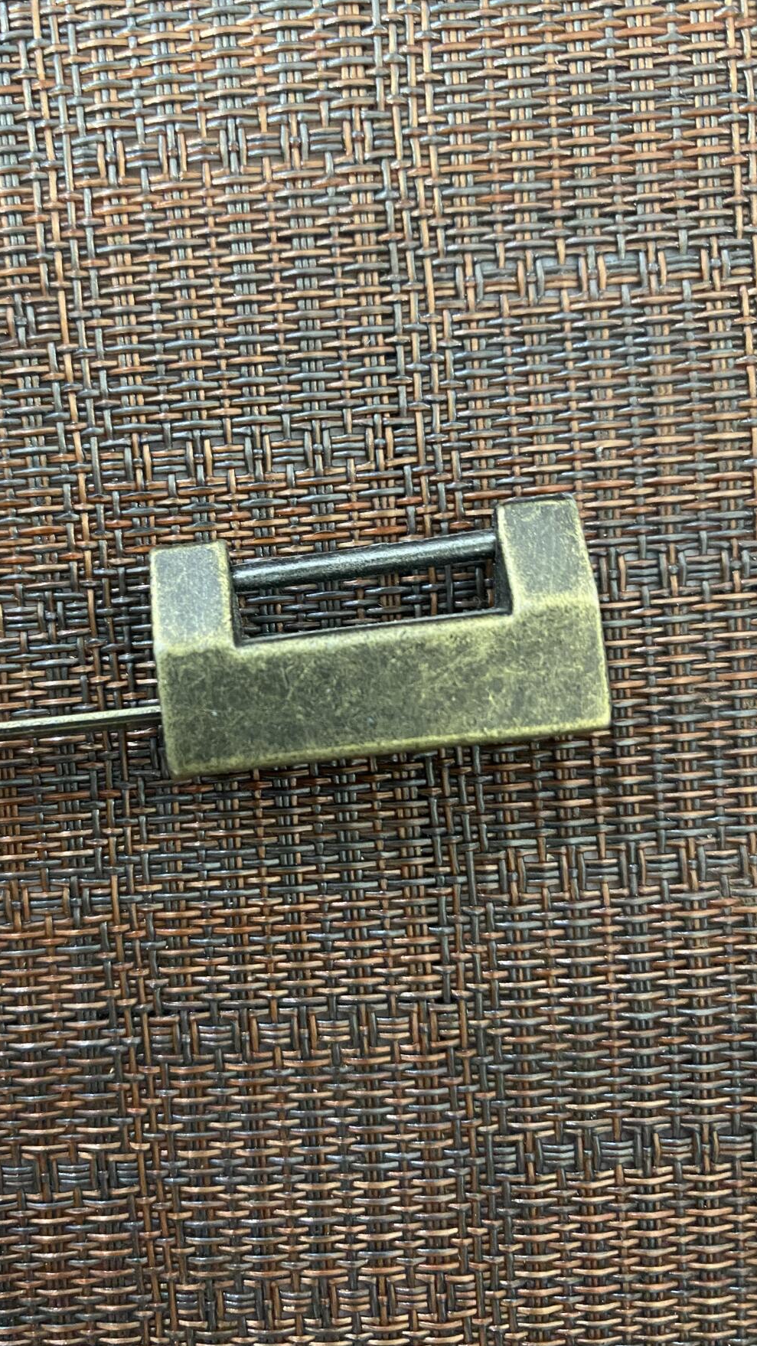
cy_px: 671
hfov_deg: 39.8
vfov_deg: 66.1
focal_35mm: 29
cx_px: 269
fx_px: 1035
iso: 640
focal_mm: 4.25
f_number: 1.8
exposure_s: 1/25
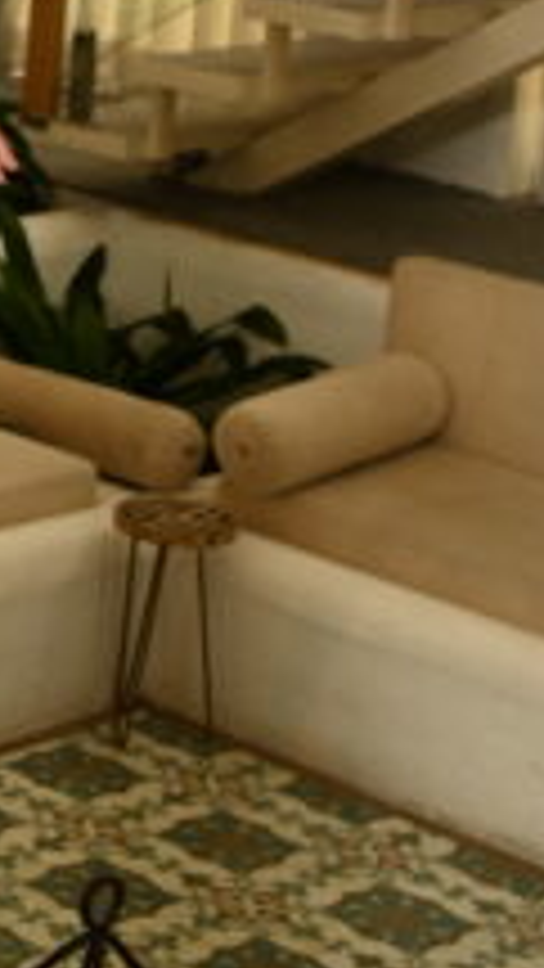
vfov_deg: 18.4
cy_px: 14
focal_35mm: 114
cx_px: -445
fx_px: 2913
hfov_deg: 10.1
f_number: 7.1
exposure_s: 1/160
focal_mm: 34.5
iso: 640
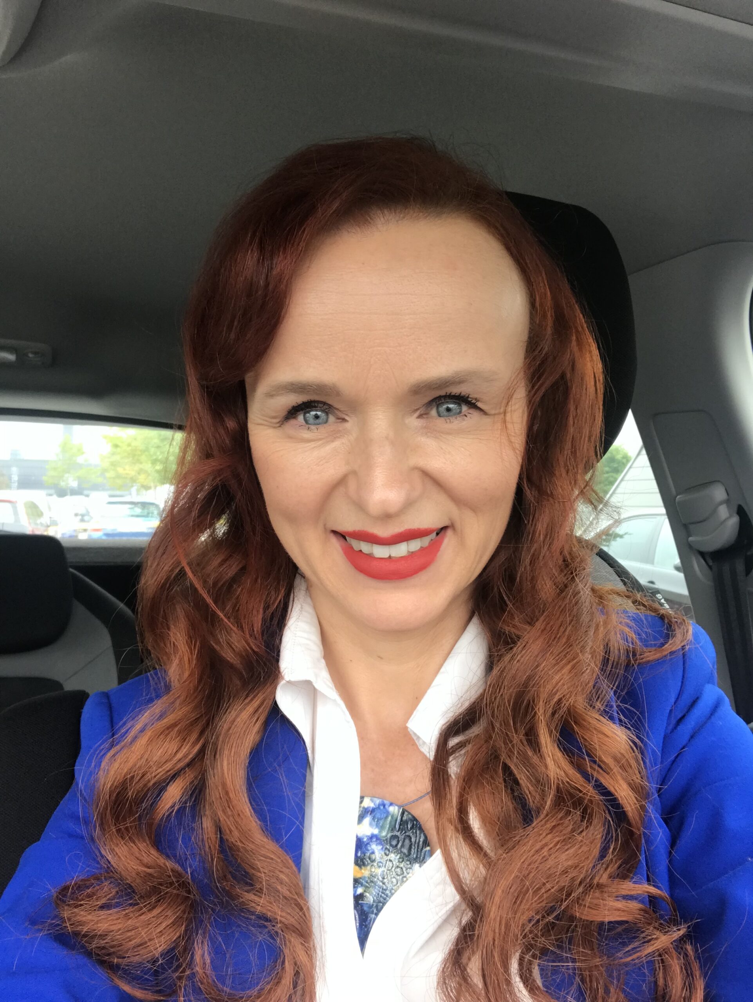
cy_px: 501
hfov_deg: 44.2
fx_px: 927
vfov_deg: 56.8
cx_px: 376
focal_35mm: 32
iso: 32
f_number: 2.2
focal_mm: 2.87
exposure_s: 1/50
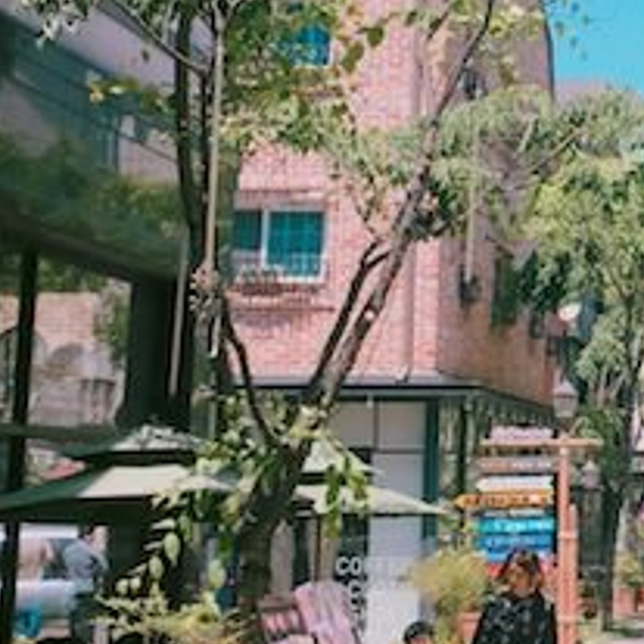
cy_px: 233
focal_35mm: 89
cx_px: 762
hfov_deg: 18.5
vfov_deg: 19.5
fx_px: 1873
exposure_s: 1/927
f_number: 2.2
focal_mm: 4.15
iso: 25
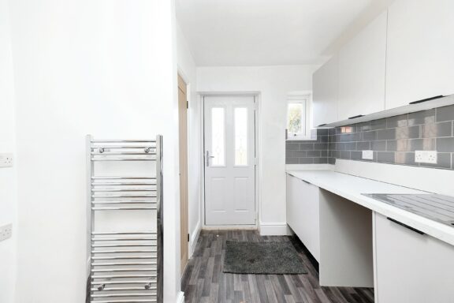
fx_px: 189
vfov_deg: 77.3
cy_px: 152
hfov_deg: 100.4
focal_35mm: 15
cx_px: 227
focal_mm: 10
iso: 800
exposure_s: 1/56
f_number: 4
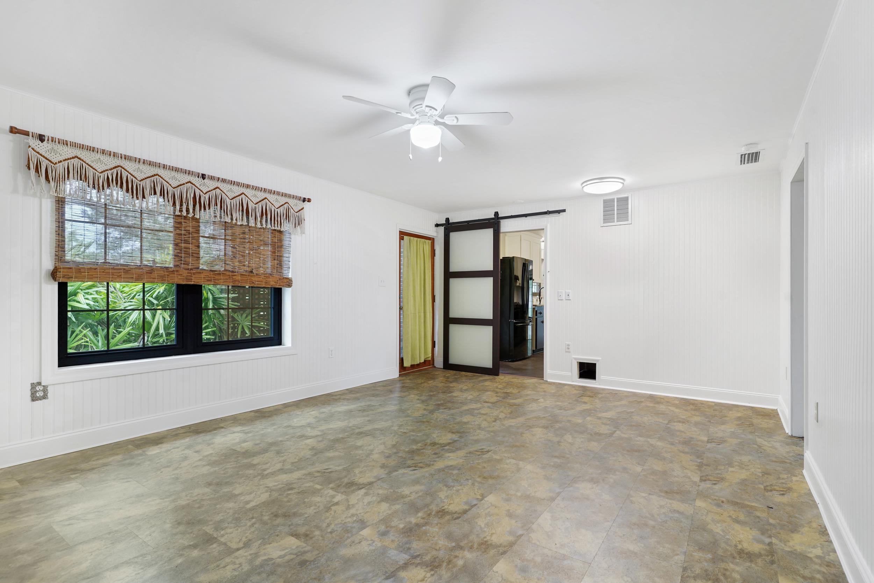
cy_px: 292
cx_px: 437
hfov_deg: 93.3
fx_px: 413
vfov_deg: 70.4
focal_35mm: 17
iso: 100
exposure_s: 8
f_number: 8
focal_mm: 17
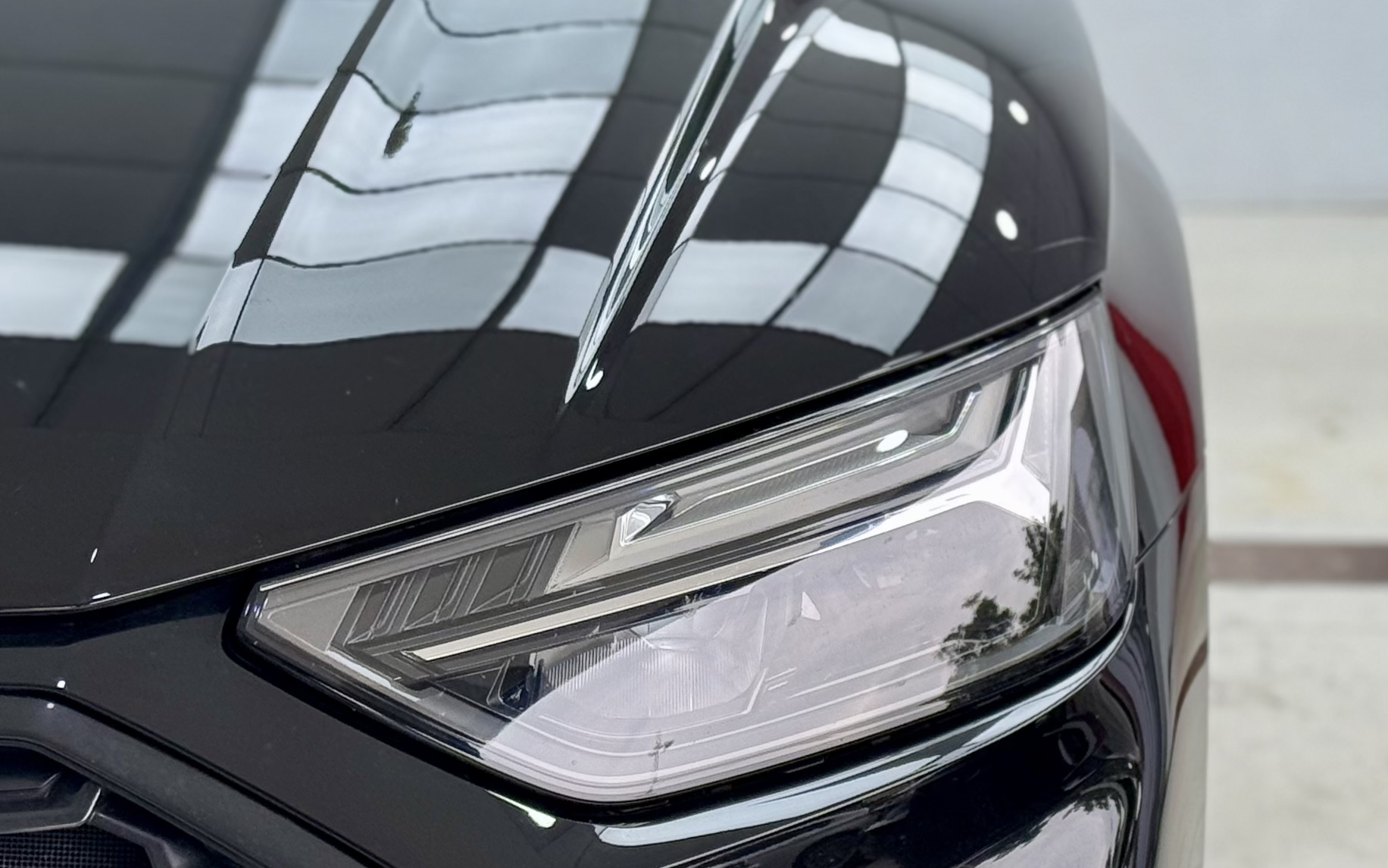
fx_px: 4237
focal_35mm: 112
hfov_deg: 18.6
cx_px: 698
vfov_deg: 11.7
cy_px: 609
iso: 64
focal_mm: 6.76
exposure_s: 1/277
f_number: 1.78
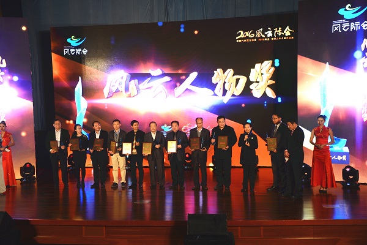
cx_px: 184
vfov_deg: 28.1
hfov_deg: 41.1
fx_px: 489
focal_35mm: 48
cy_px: 122
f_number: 4.2
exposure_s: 1/30
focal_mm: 48
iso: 140
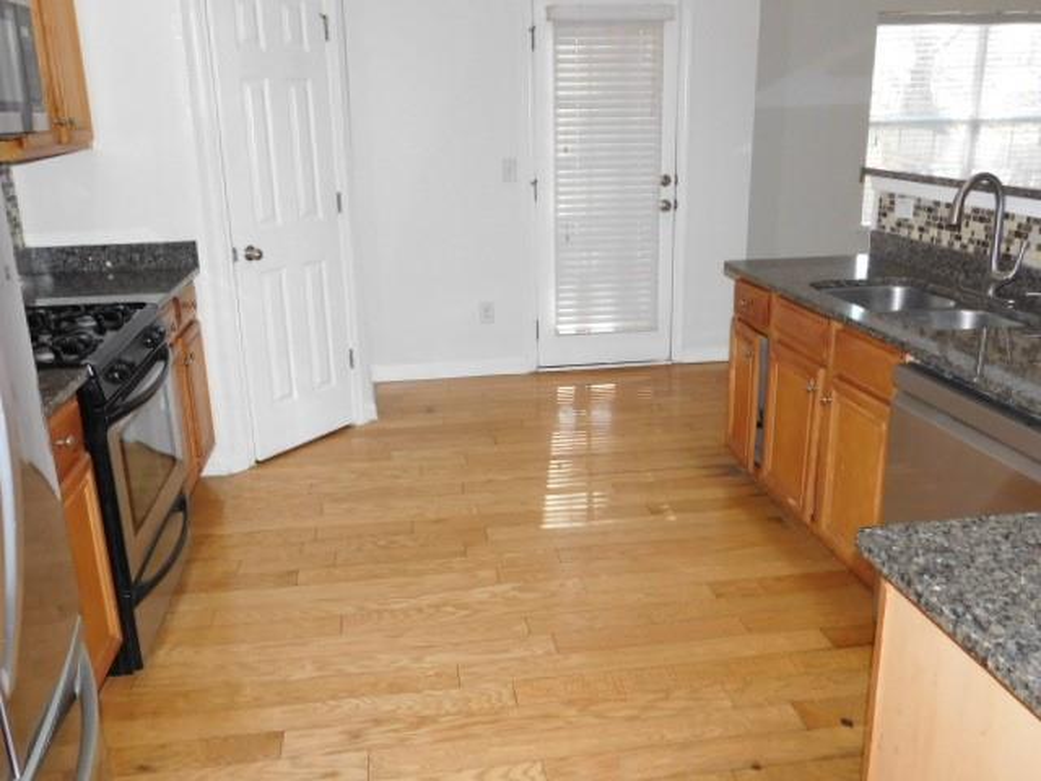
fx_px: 902
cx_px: 520
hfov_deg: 60.0
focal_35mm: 30
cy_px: 390
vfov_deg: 46.8
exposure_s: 1/30
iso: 250
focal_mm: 5.3
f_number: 3.2
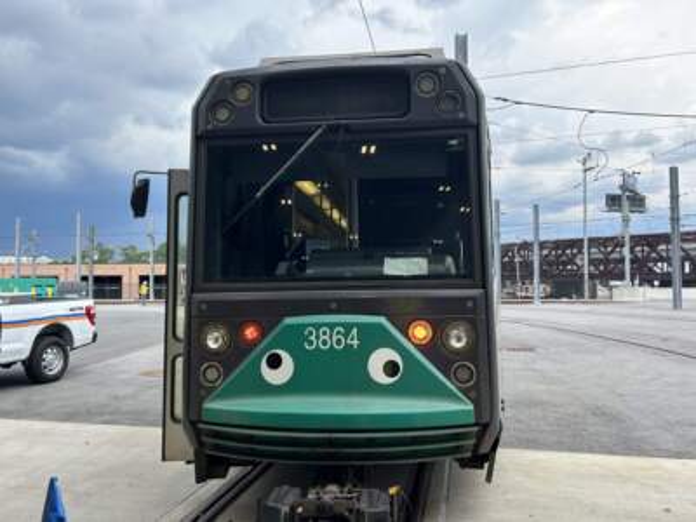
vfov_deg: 53.1
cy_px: 261
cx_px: 348
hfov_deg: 67.3
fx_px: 523
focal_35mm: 26
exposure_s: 1/1468
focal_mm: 5.7
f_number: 1.5
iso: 50
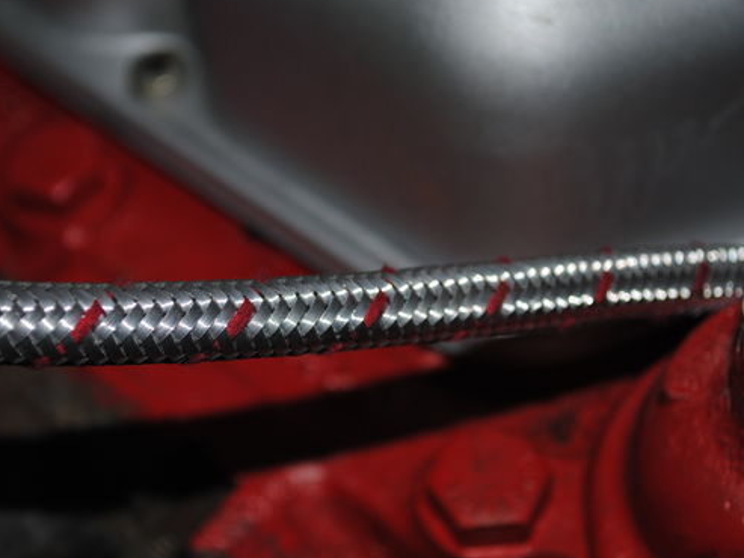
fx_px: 1612
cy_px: 276
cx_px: 309
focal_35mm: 75
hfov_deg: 25.9
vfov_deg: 19.6
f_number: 5.3
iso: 200
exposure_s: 1/60
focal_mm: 40
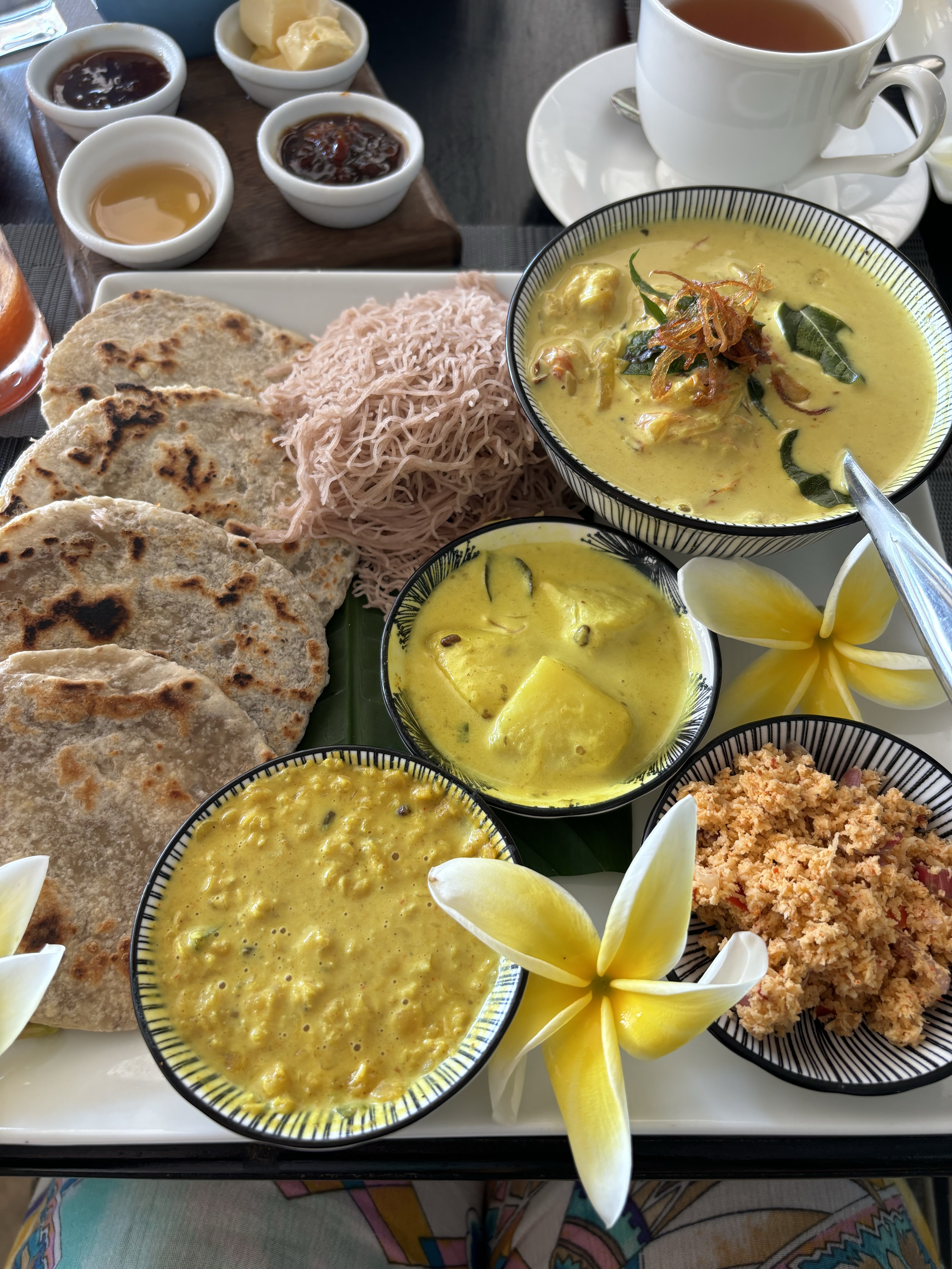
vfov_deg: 67.3
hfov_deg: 53.1
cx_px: 476
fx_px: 953
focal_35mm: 26
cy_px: 634
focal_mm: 5.96
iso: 80
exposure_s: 1/121
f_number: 1.6
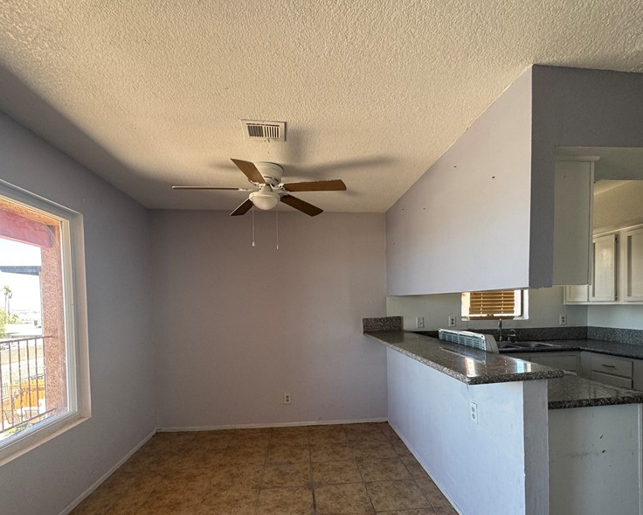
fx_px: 362
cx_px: 334
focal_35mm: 19
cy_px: 317
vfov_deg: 69.9
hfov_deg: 83.2
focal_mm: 2.22
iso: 125
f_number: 2.2
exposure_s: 1/99
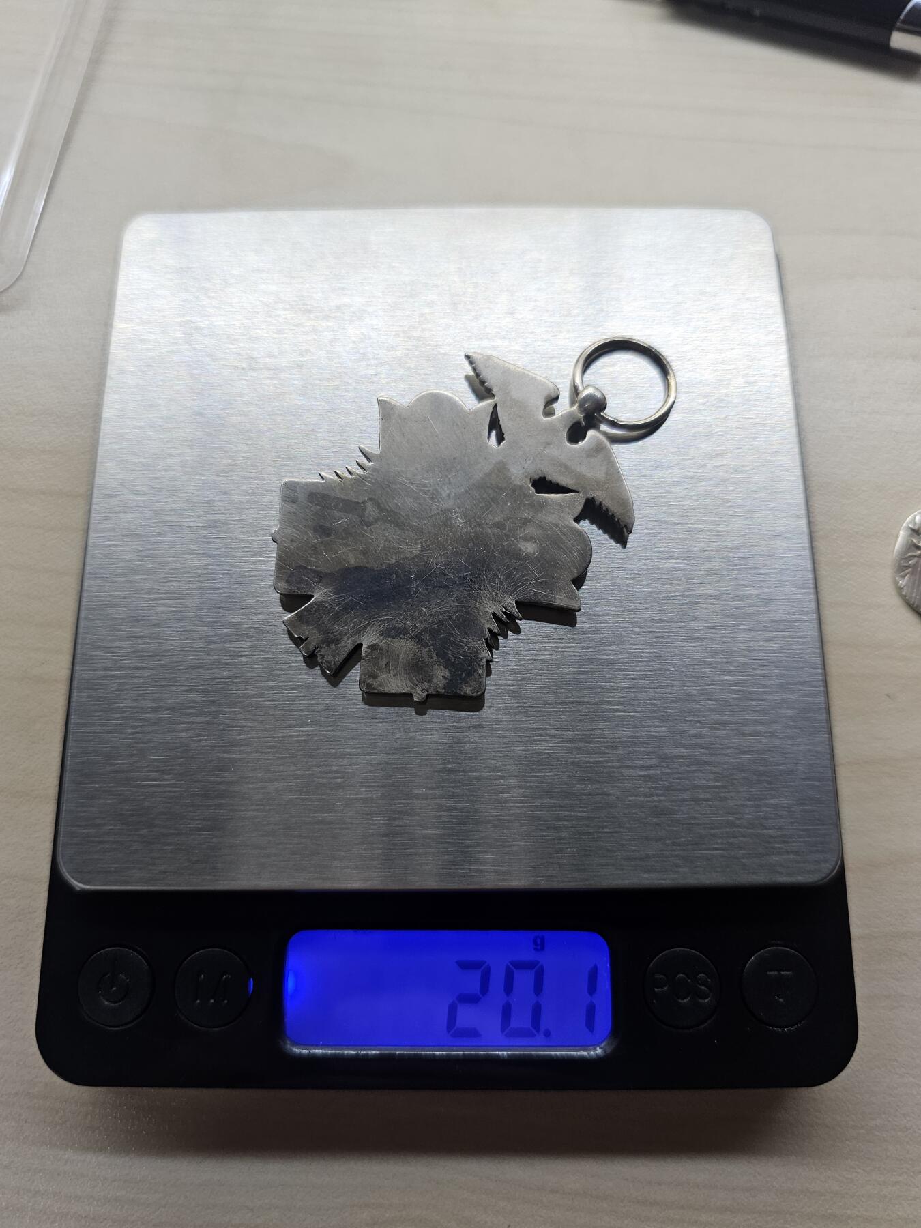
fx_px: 816
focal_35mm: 23
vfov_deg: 73.9
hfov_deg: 58.9
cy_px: 614
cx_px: 460
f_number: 1.7
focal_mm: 6.3
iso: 125
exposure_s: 1/100
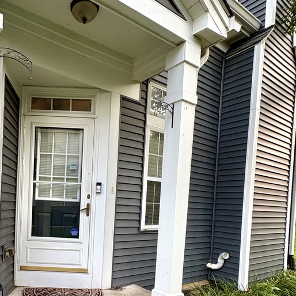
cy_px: 212
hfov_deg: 58.2
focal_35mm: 26
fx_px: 252
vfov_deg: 58.6
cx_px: 79
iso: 100
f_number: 2.2
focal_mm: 2.22
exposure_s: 1/99
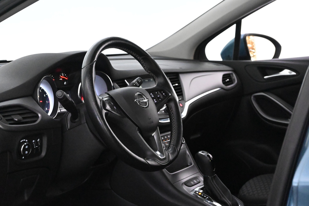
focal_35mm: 64
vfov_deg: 21.1
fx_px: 554
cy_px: 103
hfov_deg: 31.2
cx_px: 154
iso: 14400
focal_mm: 43
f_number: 6
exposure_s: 1/60
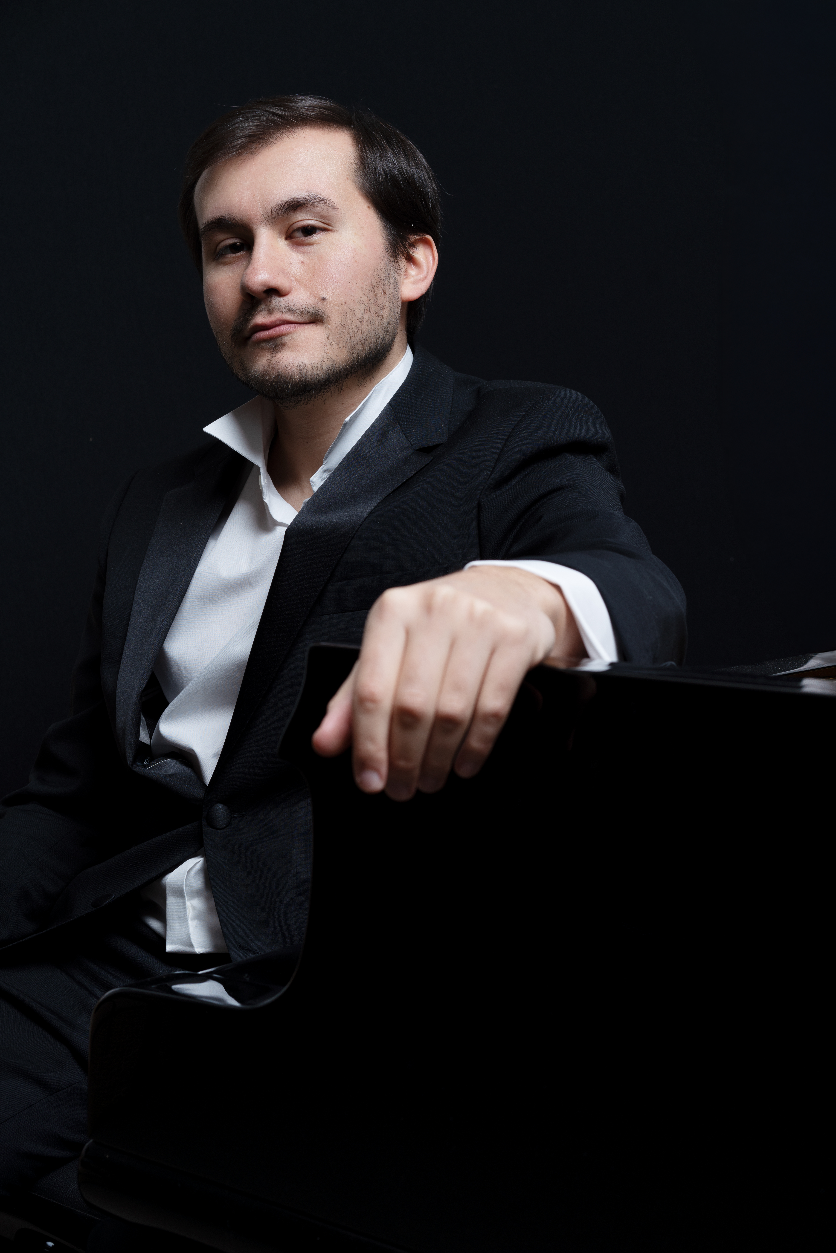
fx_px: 1915
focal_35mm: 55
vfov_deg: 36.2
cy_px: 626
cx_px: 418
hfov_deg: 24.6
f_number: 8
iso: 100
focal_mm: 55
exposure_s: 1/160
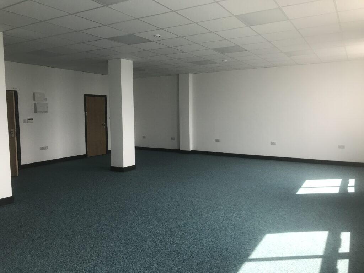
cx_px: 182
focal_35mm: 28
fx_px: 294
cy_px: 136
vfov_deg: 49.7
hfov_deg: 63.4
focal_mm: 3.99
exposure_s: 1/343
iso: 20
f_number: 1.8
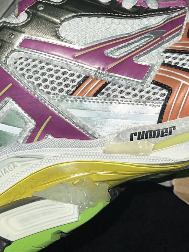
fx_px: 531
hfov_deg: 20.1
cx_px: 129
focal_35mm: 73
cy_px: 85
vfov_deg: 26.5
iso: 32
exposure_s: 1/4
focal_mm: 5.7
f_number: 1.5
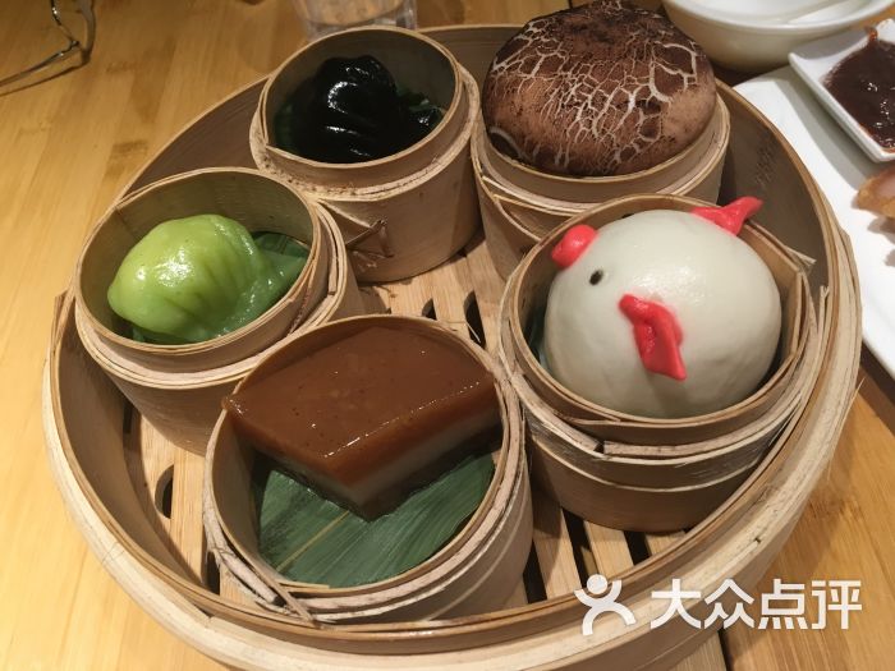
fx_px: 750
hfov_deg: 61.7
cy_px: 336
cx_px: 448
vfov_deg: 48.2
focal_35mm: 29
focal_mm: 4.15
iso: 100
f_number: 2.2
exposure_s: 1/33
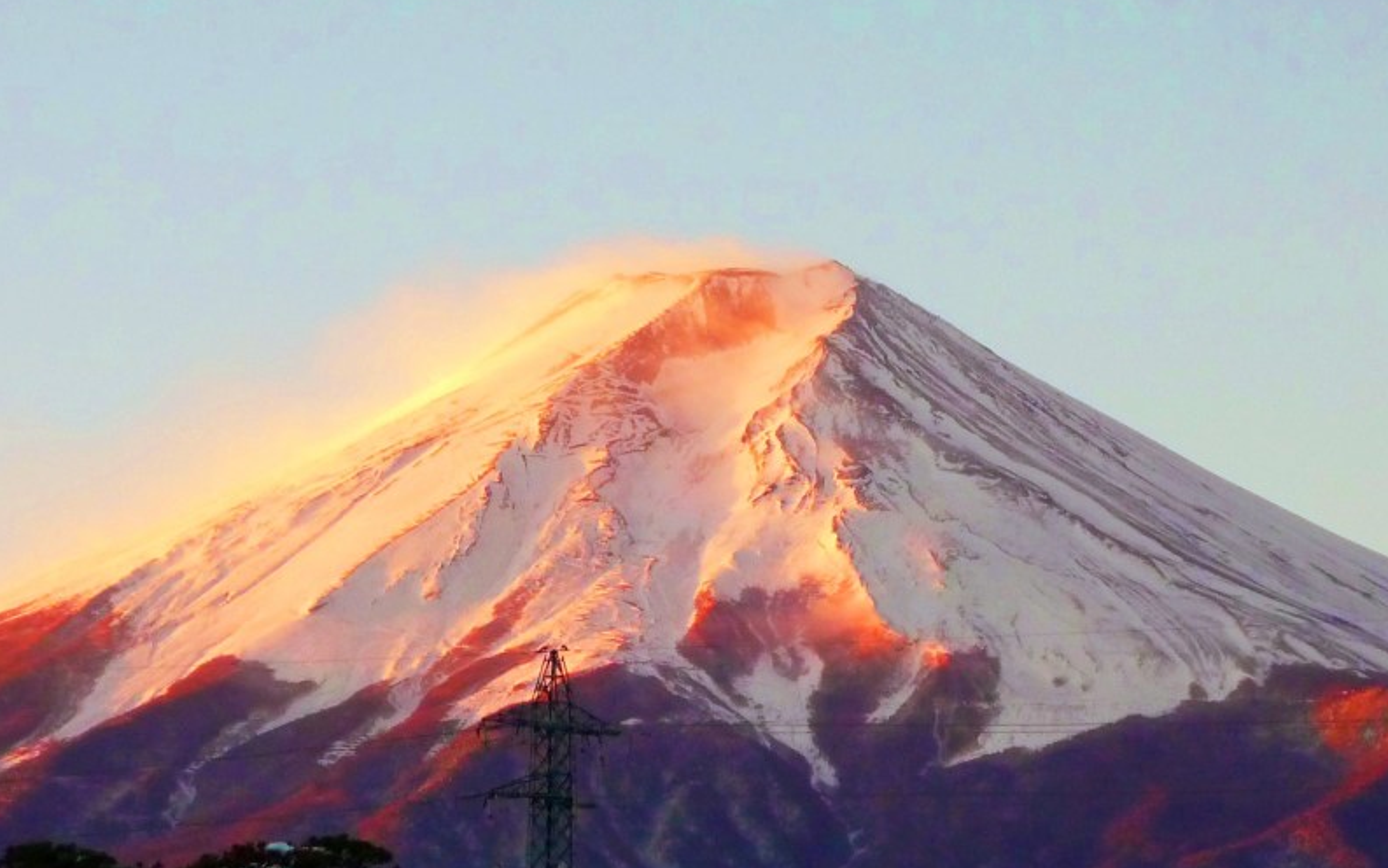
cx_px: 693
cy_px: 502
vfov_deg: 7.7
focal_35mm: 171
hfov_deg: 12.2
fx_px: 6470
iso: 250
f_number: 5.1
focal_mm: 16.5
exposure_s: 1/125
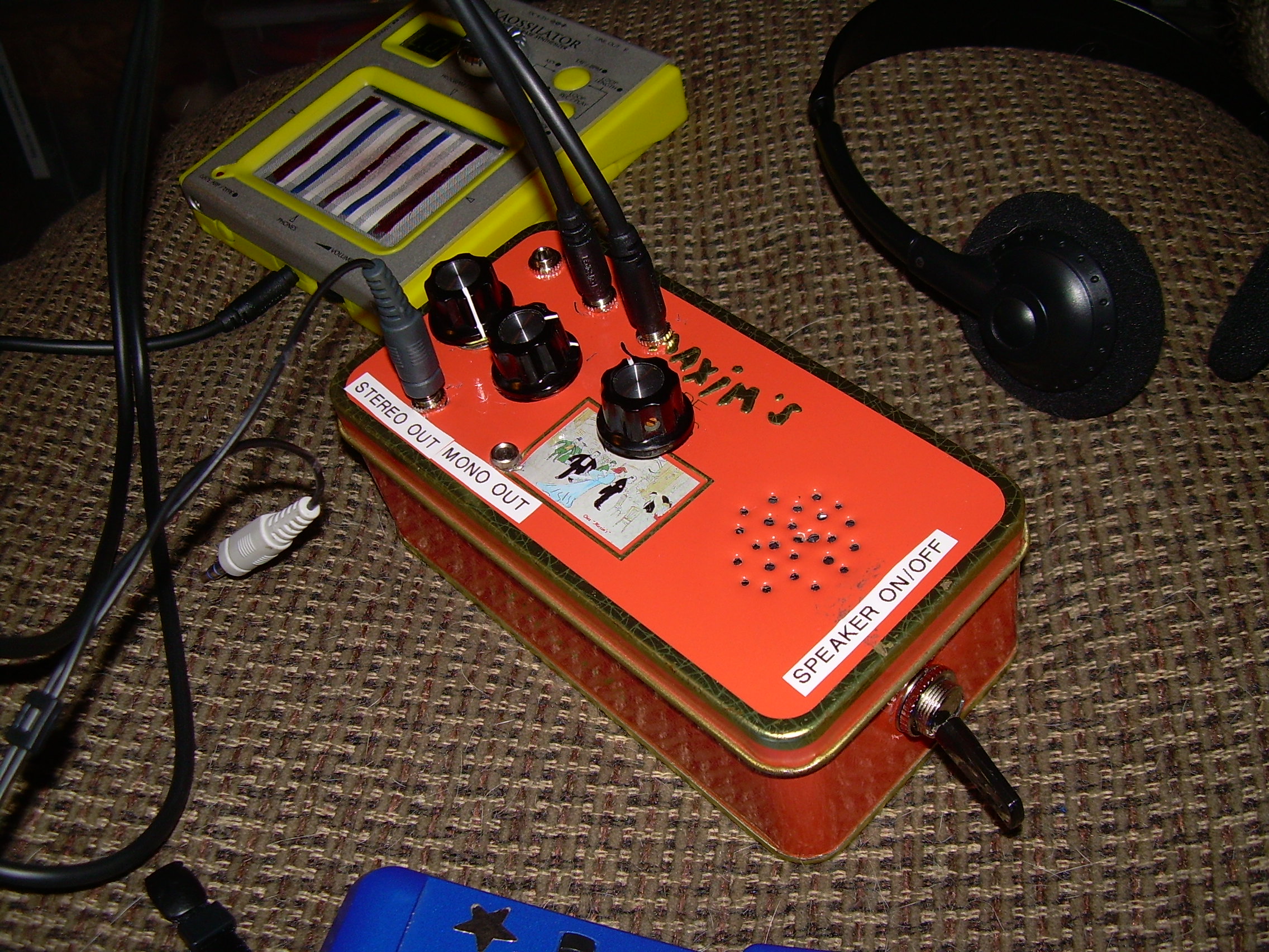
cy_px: 476
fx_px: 1393
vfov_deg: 37.7
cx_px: 634
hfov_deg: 49.0
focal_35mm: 38
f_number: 2.8
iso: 50
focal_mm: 6.3
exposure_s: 1/60
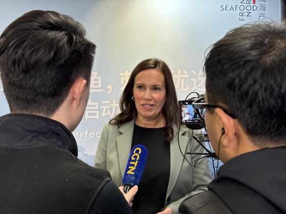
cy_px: 107
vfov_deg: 28.0
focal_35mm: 52
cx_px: 143
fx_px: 430
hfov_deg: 36.8
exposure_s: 1/106
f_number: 1.6
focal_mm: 5.96
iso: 50
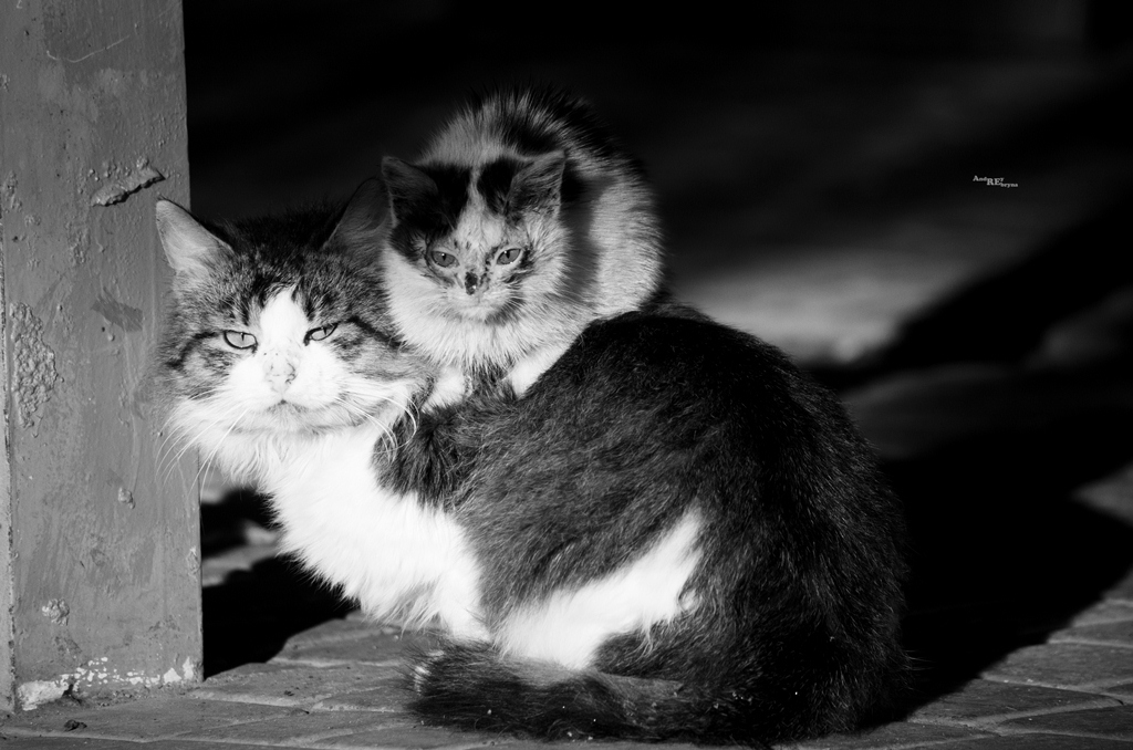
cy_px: 375
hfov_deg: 5.1
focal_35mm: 405
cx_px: 566
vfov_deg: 3.4
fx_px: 12719
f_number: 5.6
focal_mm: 270
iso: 400
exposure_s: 1/400
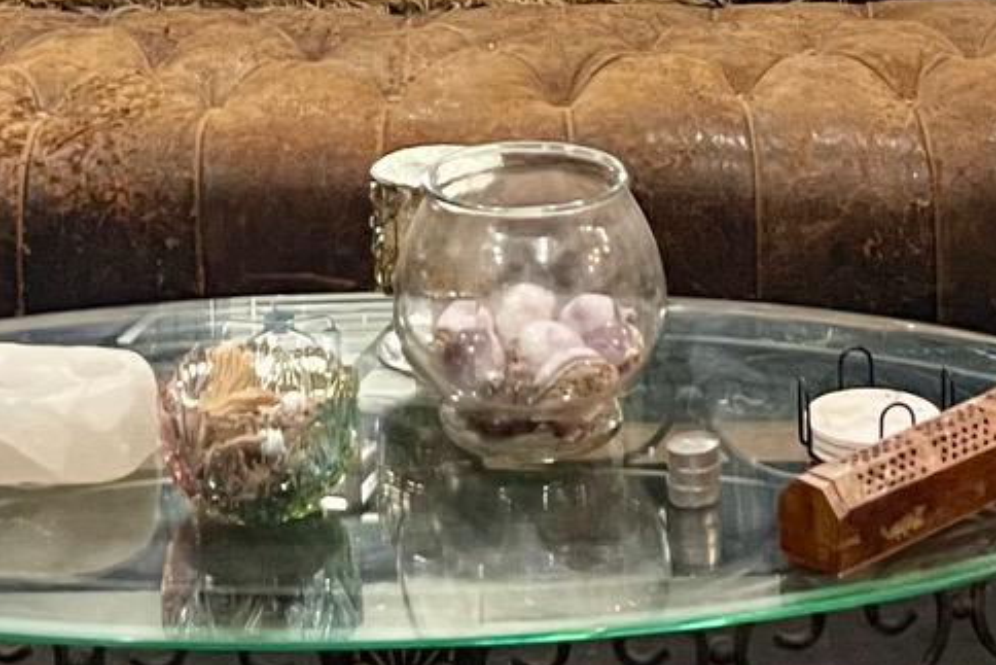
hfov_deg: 18.6
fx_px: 3044
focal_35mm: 110
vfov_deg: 11.2
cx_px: 525
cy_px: -690
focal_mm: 5.1
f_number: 1.6
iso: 250
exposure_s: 1/60
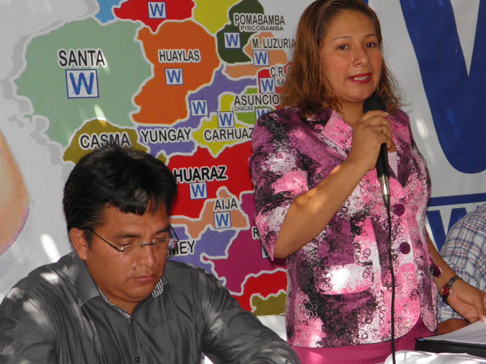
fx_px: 1193
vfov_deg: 17.4
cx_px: 391
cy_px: 195
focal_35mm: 85
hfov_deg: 22.7
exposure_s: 1/80
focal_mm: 8.9
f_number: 3.5
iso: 100
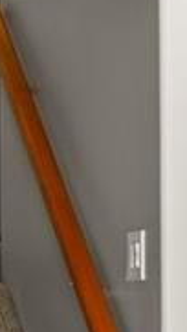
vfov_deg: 14.2
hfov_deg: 5.4
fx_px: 1303
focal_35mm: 148
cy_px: 362
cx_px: 1025
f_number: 8
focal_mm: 16
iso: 100
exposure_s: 1/2.5
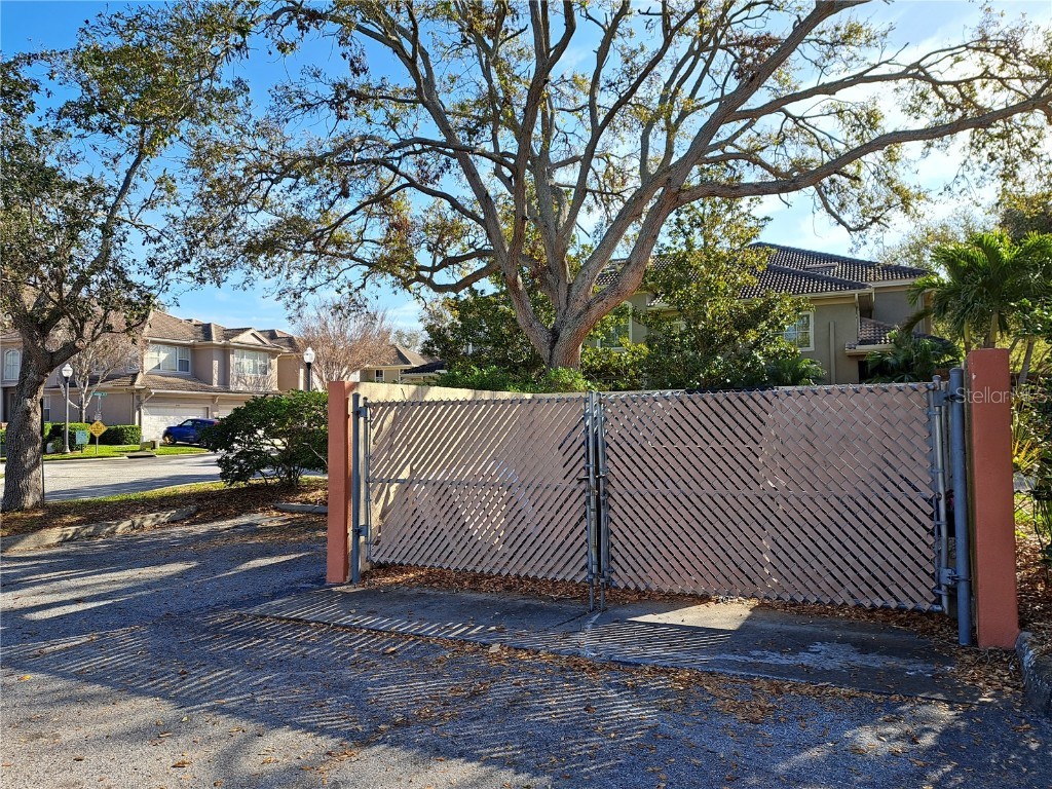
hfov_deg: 71.6
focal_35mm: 24
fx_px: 729
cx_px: 526
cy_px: 394
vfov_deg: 56.8
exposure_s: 1/646
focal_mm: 5.23
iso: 50
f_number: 1.8
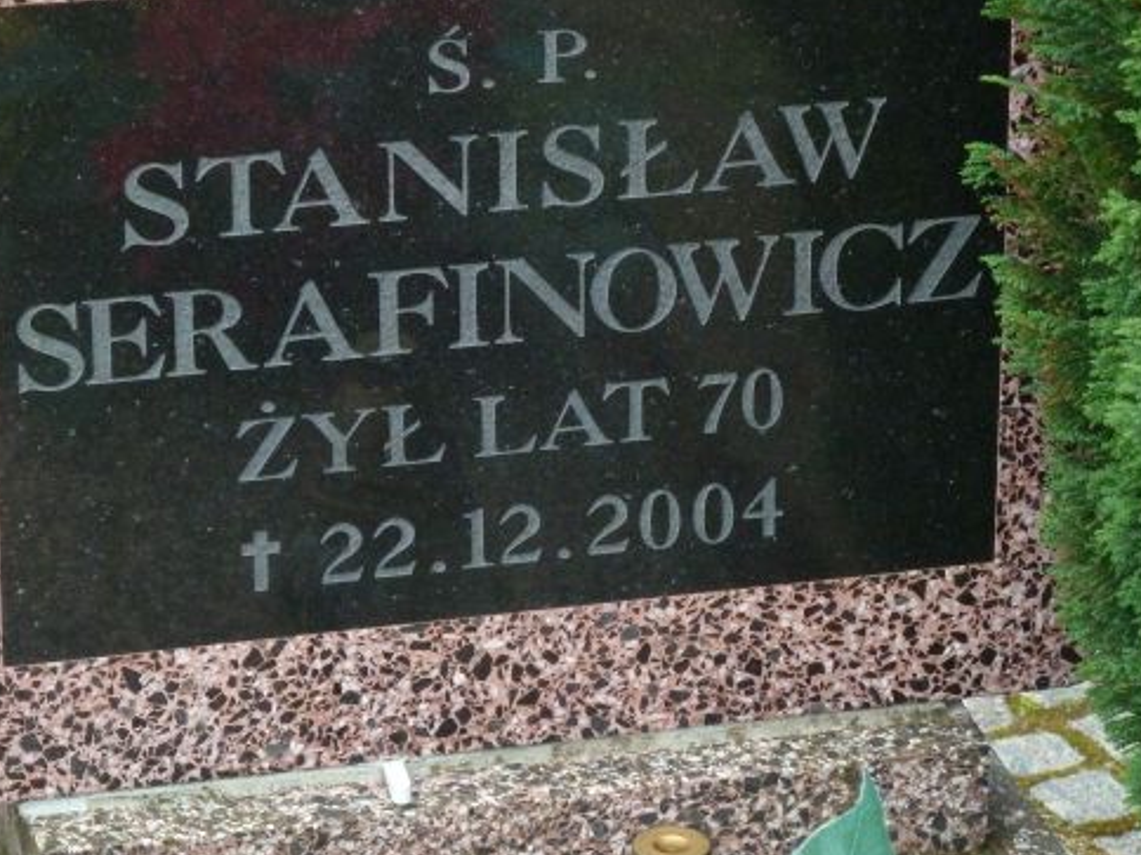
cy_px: 311
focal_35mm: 181
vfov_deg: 8.2
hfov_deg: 10.9
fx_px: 5966
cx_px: 604
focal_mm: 22.5
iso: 400
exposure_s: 1/160
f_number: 4.5
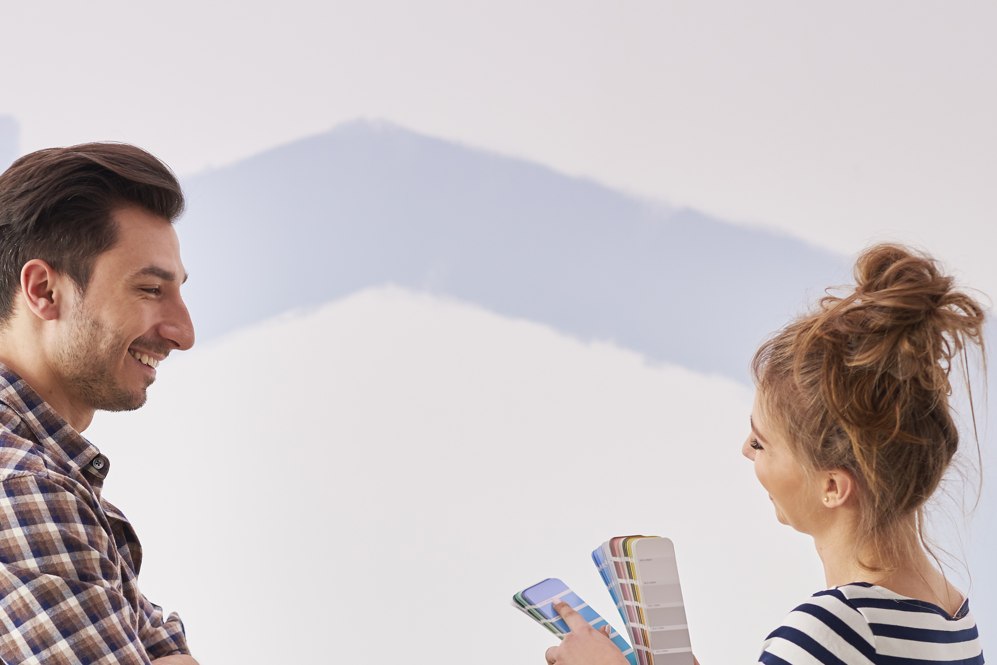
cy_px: 670
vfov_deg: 11.7
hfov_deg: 17.6
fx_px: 3212
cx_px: 382
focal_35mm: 116
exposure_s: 1/160
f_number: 2.5
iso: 125
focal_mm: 50
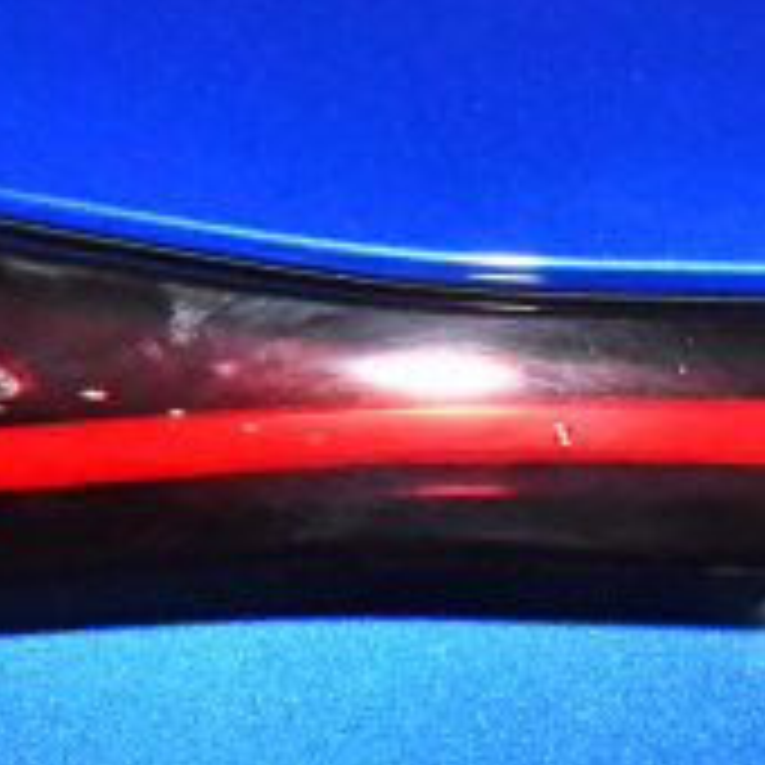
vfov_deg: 8.0
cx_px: -752
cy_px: 259
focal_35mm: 218
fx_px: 5451
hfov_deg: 7.7
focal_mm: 32
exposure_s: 1/125
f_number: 9
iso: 6400
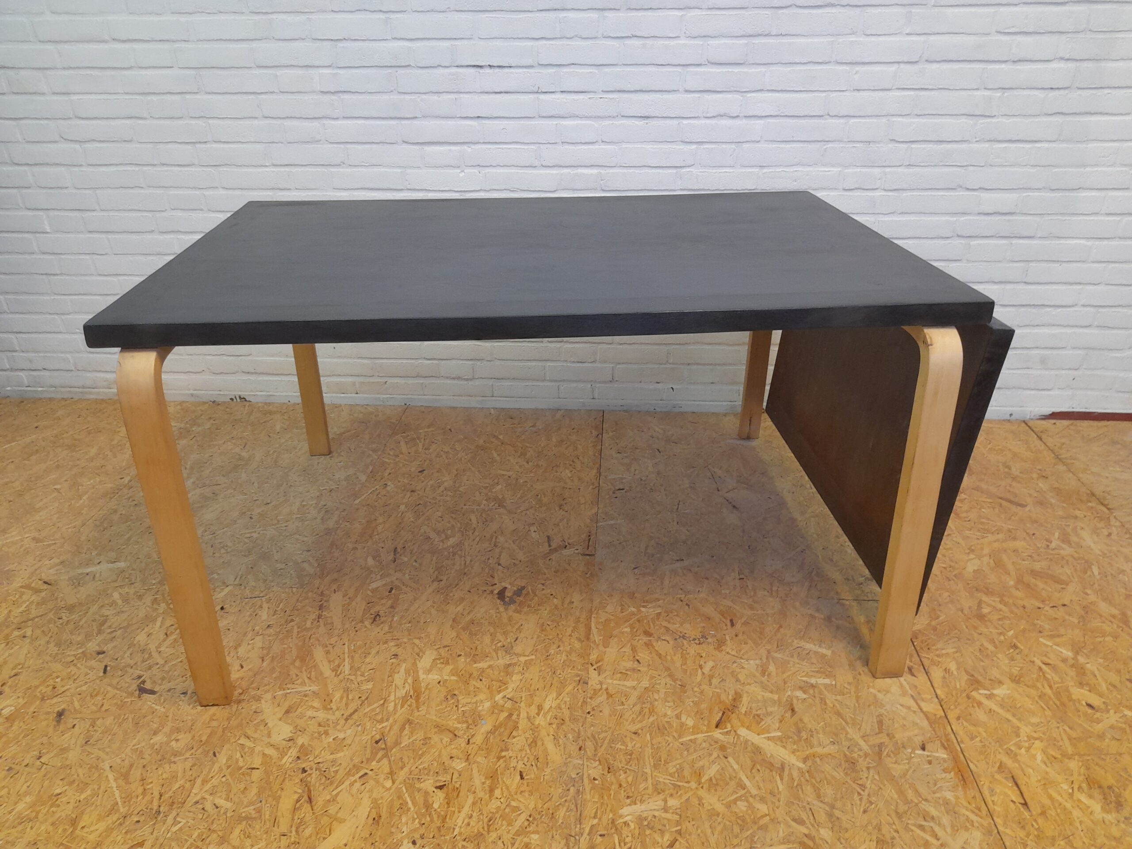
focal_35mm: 25
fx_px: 818
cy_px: 424
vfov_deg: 54.9
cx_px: 566
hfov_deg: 69.4
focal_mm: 4.6
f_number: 2
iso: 200
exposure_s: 1/50
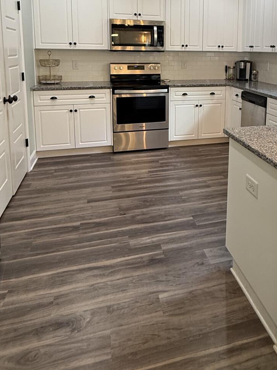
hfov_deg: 47.2
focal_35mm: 29
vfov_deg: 58.6
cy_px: 95
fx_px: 310
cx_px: 192
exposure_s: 1/60
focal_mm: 2.22
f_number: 2.2
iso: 200
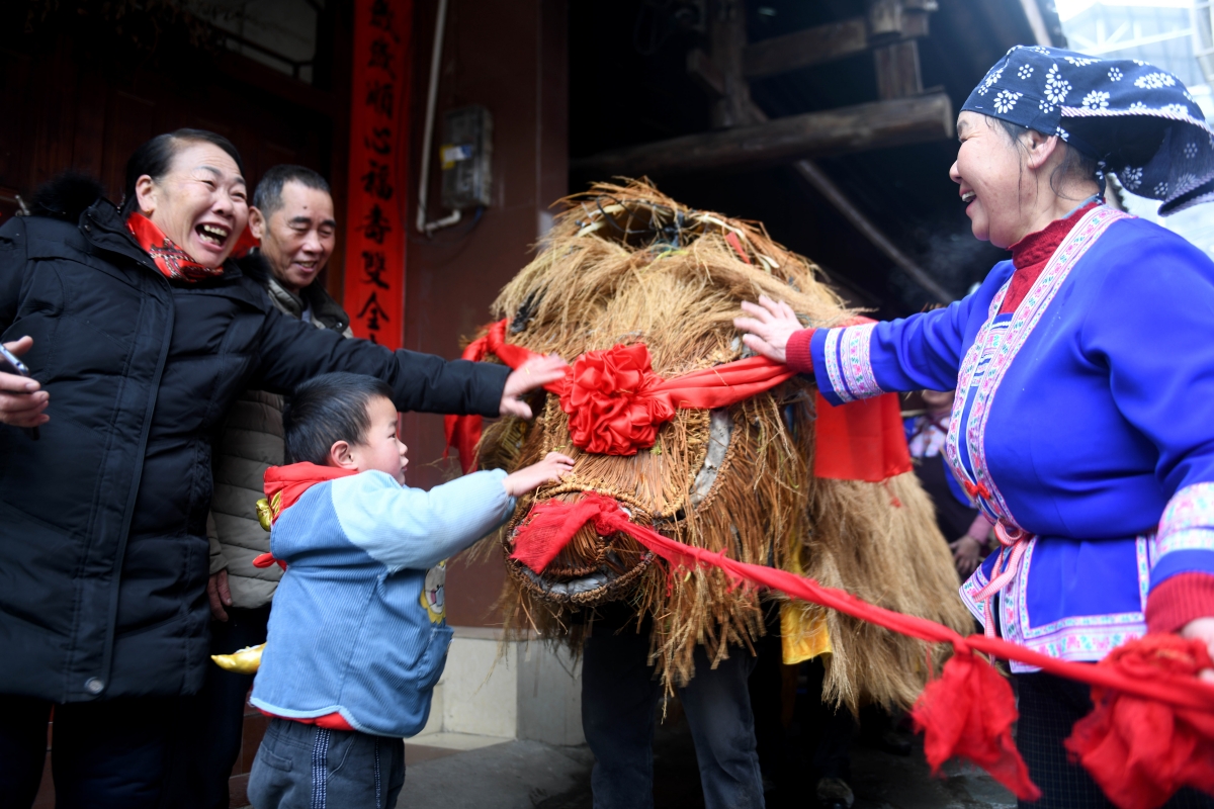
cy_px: 404
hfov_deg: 63.7
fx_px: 978
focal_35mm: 29
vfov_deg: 45.0
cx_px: 607
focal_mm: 29
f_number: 2.8
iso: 100
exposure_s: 1/30
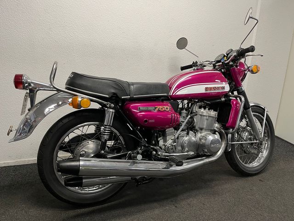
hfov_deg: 67.3
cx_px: 147
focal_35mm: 26
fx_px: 221
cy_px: 110
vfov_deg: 53.1
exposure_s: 1/50
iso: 80
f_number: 1.6
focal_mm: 5.1
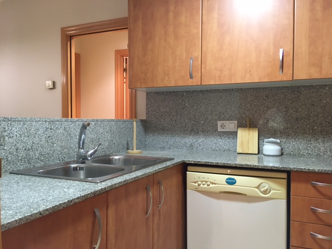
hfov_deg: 61.7
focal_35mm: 29
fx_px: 278
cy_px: 124
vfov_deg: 48.2
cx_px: 166
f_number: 2.2
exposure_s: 1/20
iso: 200
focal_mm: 4.15
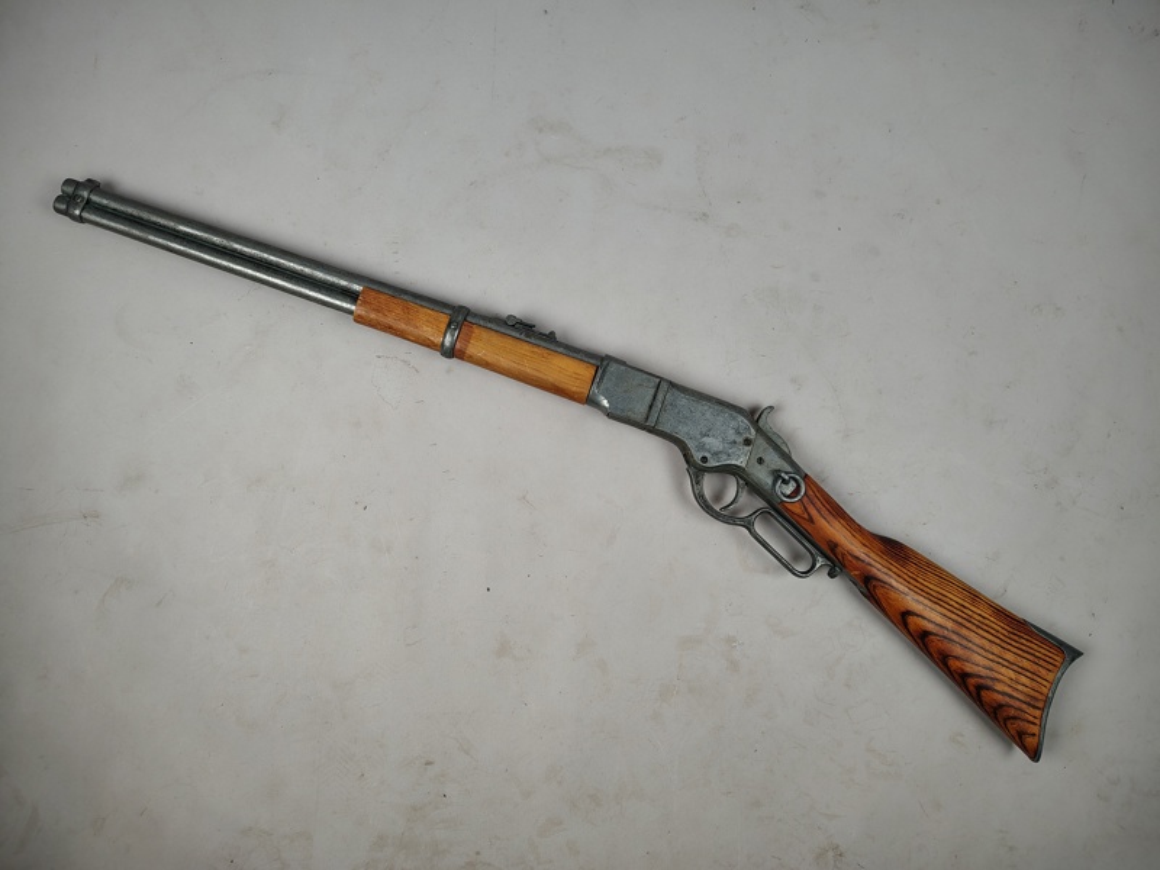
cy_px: 435
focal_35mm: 24
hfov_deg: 71.6
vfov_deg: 56.8
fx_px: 804
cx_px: 580
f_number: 1.8
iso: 118
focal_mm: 5.56
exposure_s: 1/100
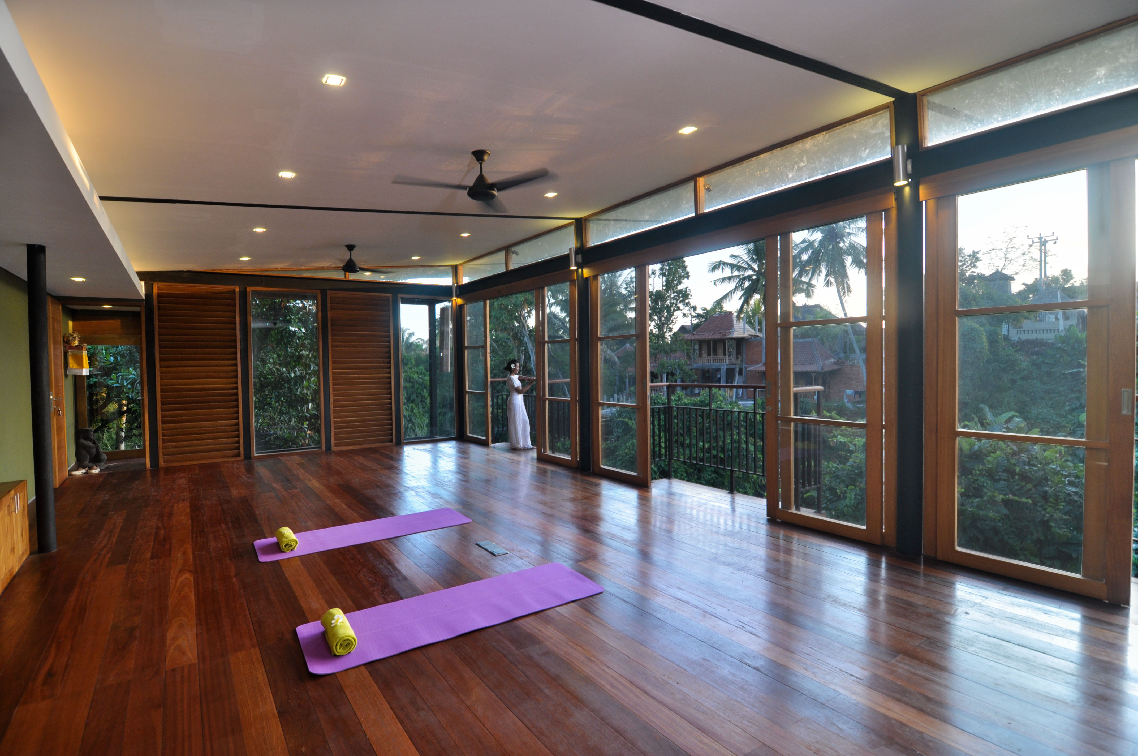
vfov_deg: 71.9
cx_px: 569
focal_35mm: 16
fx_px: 521
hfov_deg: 95.0
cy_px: 378
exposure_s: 1/30
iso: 320
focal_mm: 11
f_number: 5
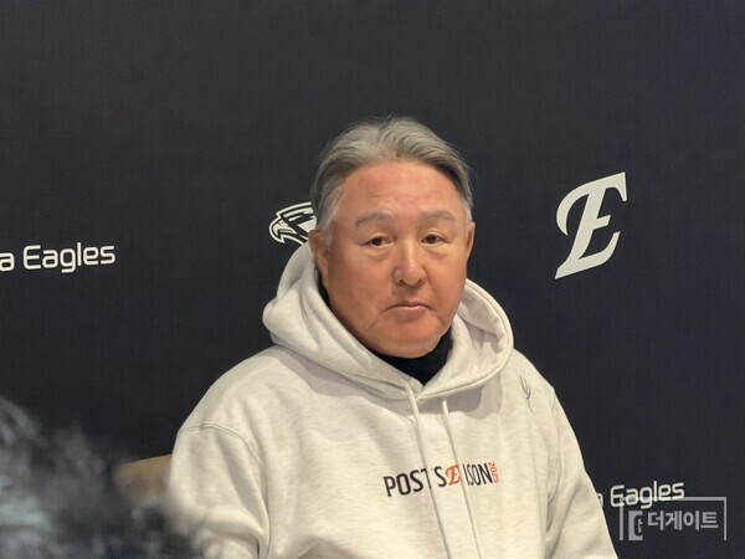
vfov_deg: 7.4
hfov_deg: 9.9
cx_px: 372
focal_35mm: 200
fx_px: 4304
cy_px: 280
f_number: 2.8
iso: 640
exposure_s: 1/40
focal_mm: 16.89
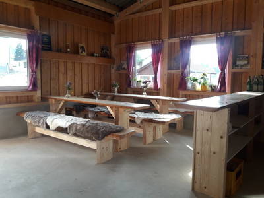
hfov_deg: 63.4
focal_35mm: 28
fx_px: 214
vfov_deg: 49.7
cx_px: 132
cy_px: 99
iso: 64
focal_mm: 3.7
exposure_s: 1/100
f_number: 1.9
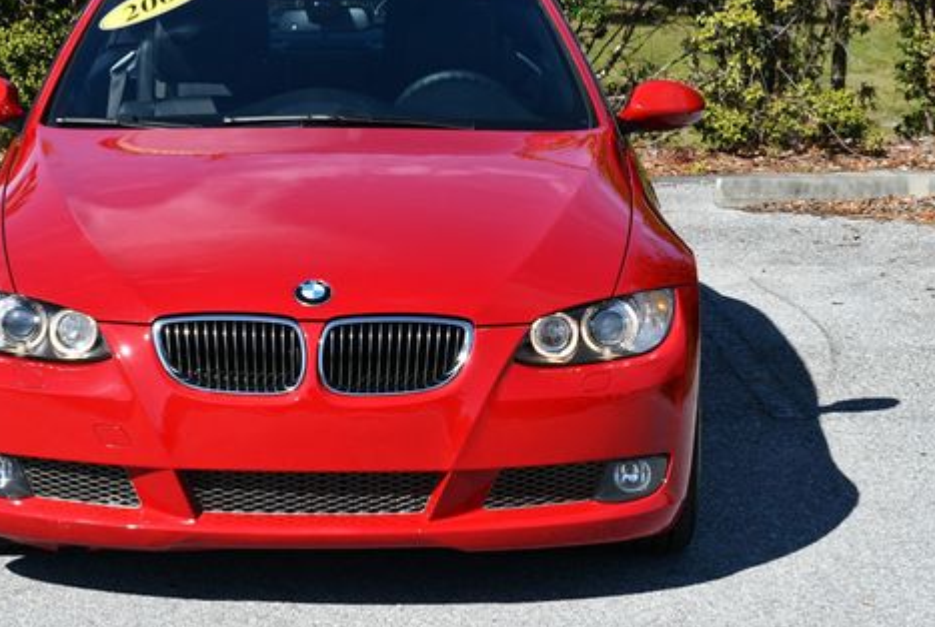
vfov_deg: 12.0
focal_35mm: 115
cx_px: 298
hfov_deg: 17.7
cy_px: 236
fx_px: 2992
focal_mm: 42
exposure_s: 1/320
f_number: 9
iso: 100
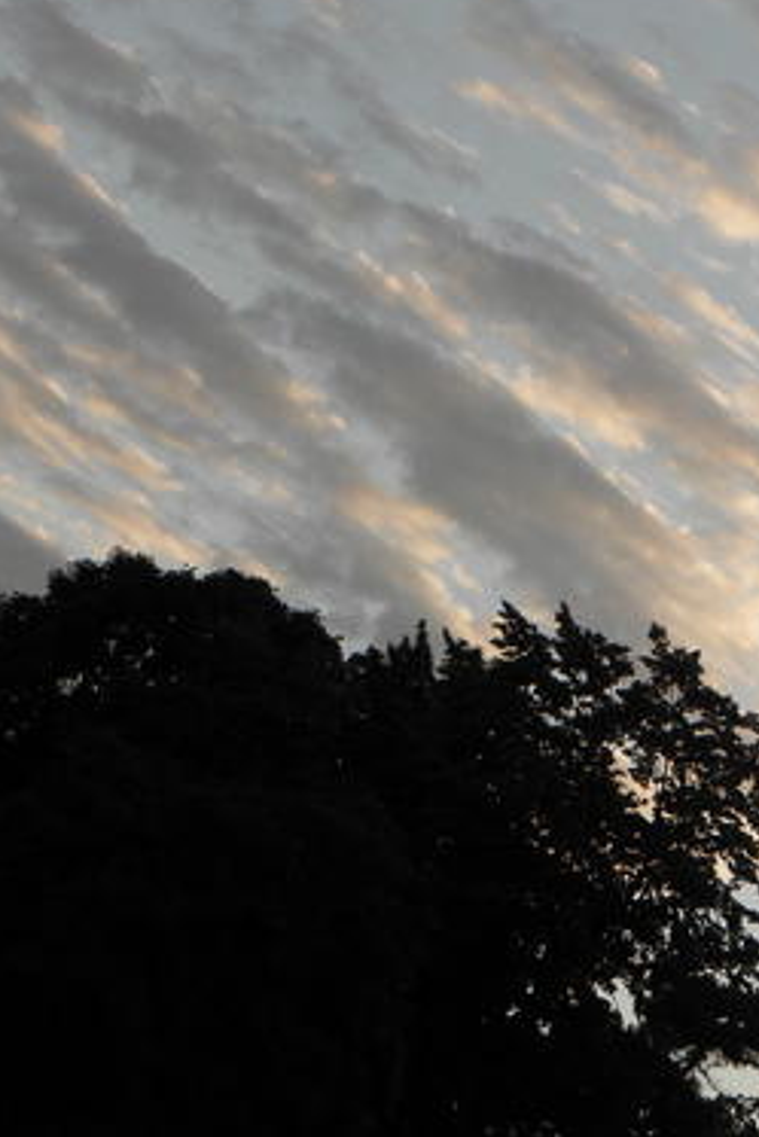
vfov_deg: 11.3
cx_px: 969
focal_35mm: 182
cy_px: 613
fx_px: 5750
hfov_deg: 7.5
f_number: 4.5
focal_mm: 18.29
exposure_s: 1/200
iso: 64
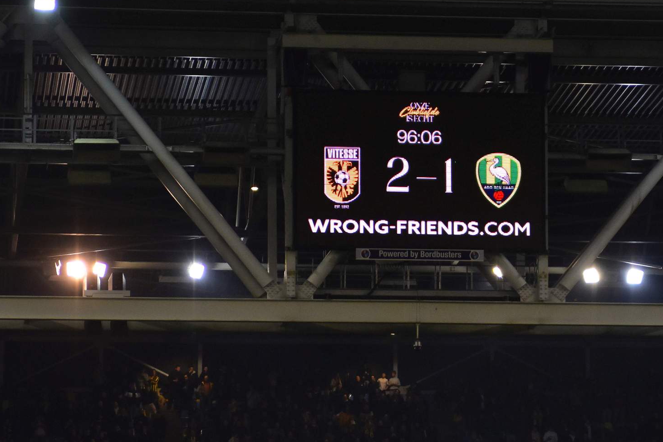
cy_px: 233
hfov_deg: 14.9
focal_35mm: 138
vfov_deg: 9.9
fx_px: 2541
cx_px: 398
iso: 900
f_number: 2.8
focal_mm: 70
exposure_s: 1/1000
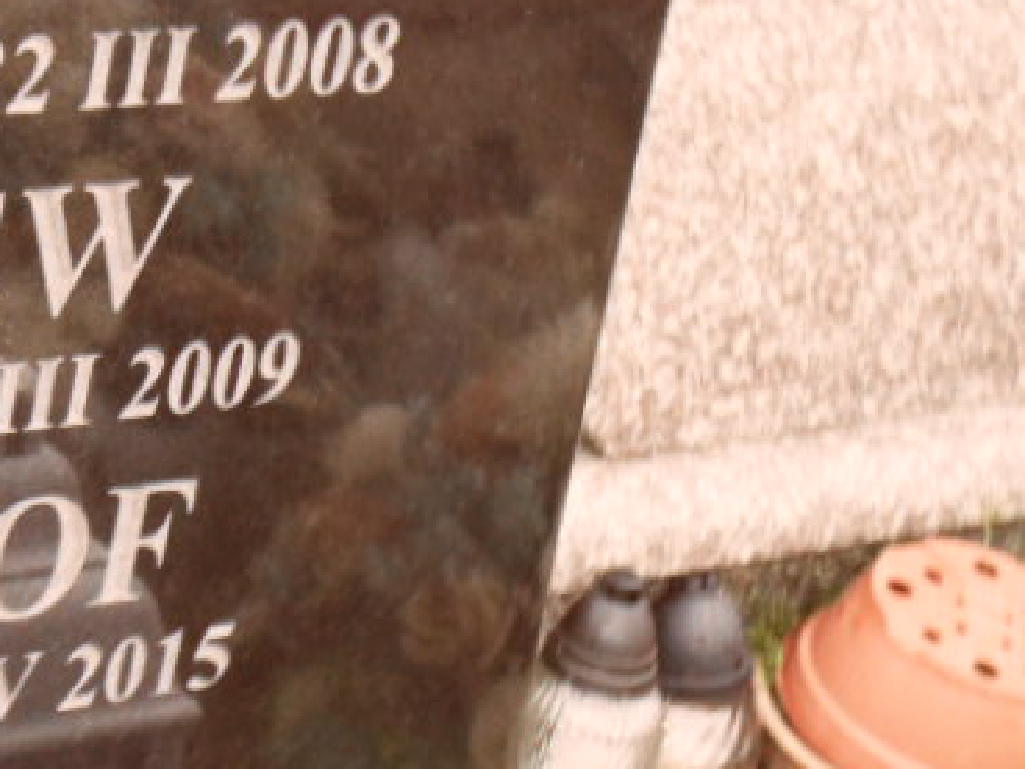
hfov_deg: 16.7
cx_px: -328
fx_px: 3288
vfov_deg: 13.3
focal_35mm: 111
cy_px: 214
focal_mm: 6.5
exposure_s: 1/45
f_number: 3.6
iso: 200
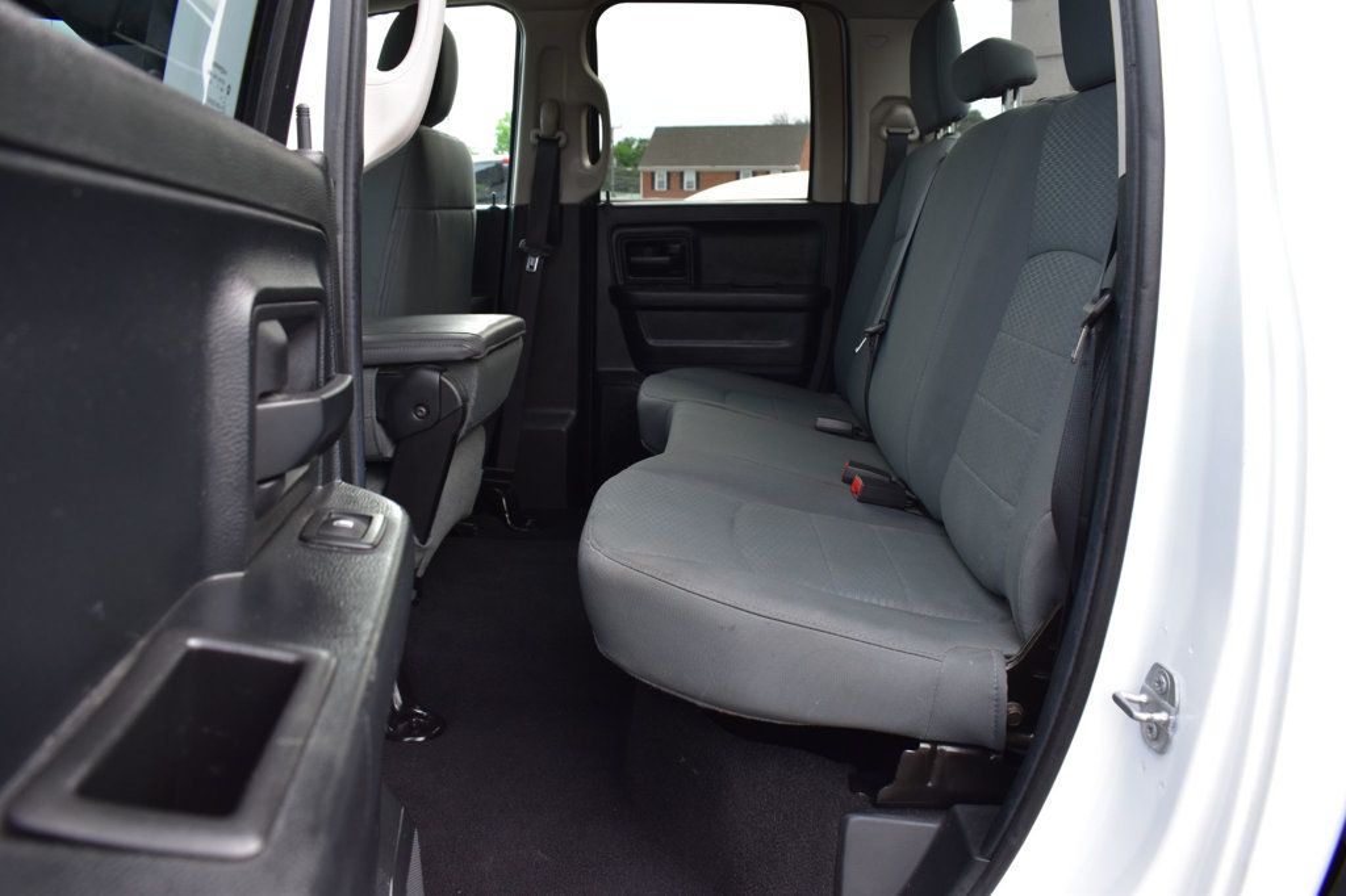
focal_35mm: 27
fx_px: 1009
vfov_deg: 47.9
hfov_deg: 67.4
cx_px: 673
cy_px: 448
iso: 400
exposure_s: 1/20
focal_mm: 18
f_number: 6.3
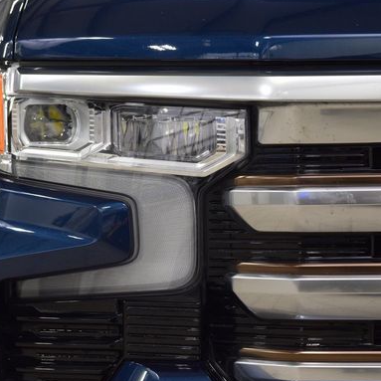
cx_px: 129
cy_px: 207
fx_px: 1855
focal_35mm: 149
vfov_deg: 11.7
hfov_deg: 11.7
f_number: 7.1
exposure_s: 1/30
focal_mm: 70
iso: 1000
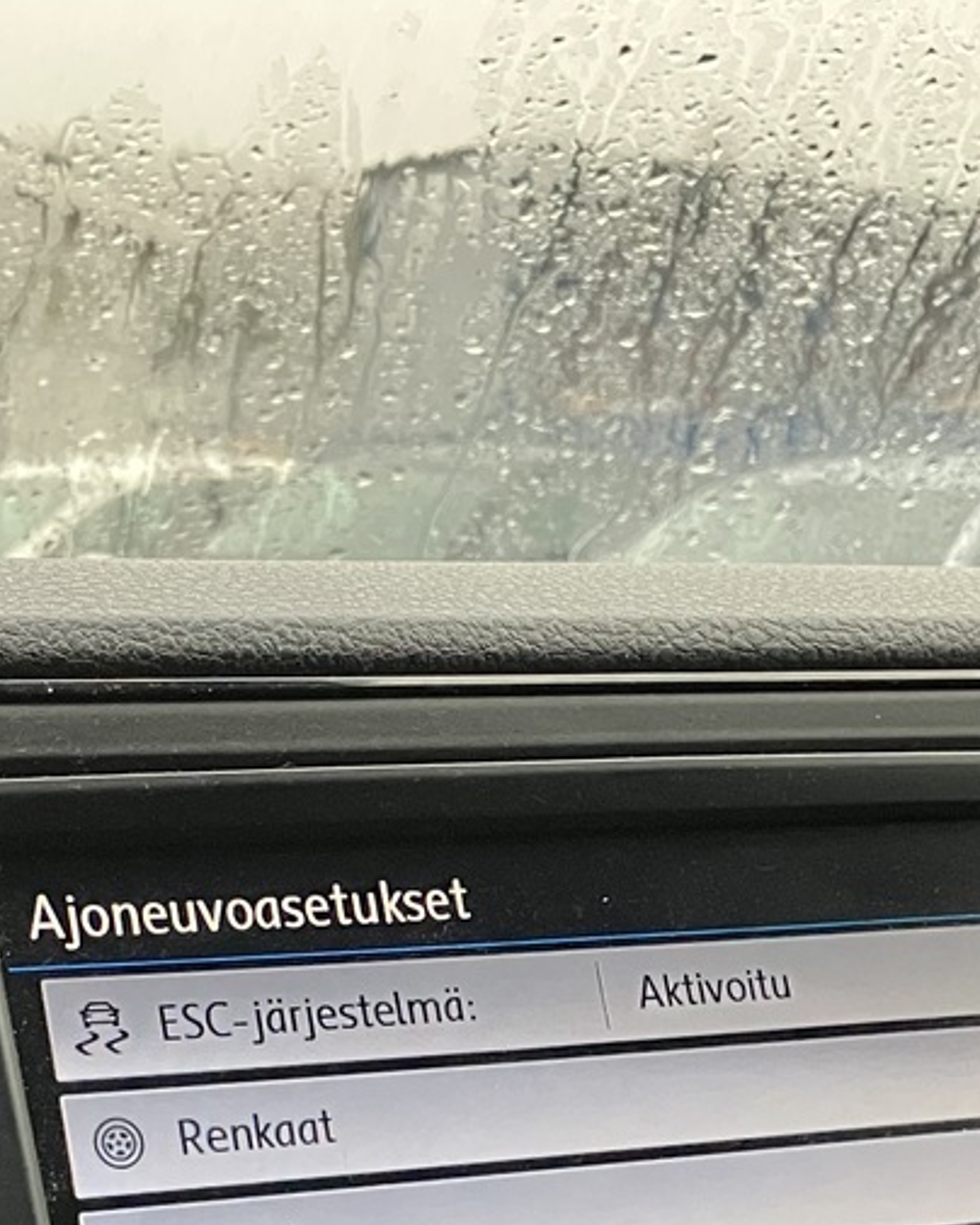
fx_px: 2828
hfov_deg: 19.6
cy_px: 1259
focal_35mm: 78
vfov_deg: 23.3
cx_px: 340
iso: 250
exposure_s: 1/56
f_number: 1.8
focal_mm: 3.99
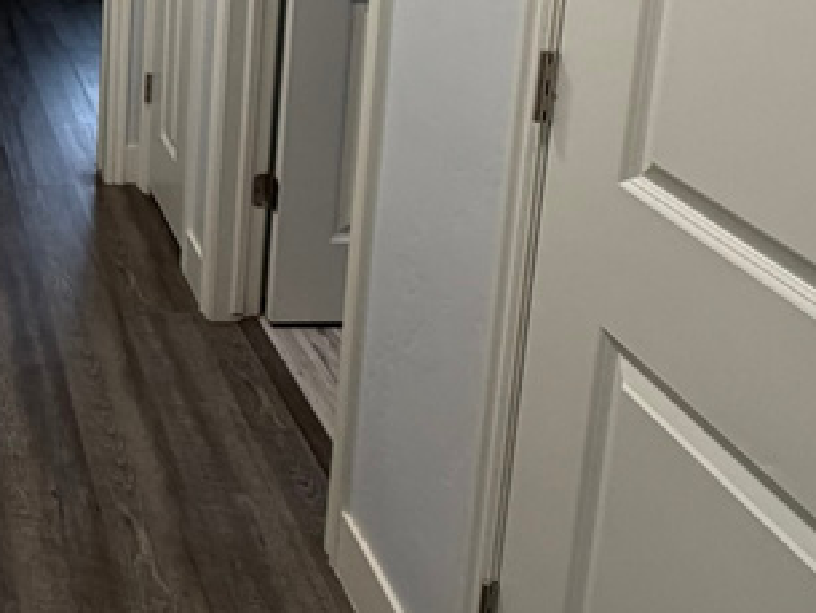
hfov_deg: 34.9
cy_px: -110
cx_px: -78
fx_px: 1108
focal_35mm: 47
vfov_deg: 27.4
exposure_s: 1/120
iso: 200
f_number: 2.2
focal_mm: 2.22
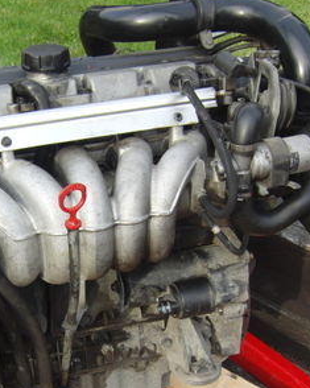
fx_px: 585
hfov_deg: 29.0
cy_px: 267
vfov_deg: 36.2
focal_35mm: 51
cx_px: 59
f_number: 3.2
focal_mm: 4.3
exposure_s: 1/200
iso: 100
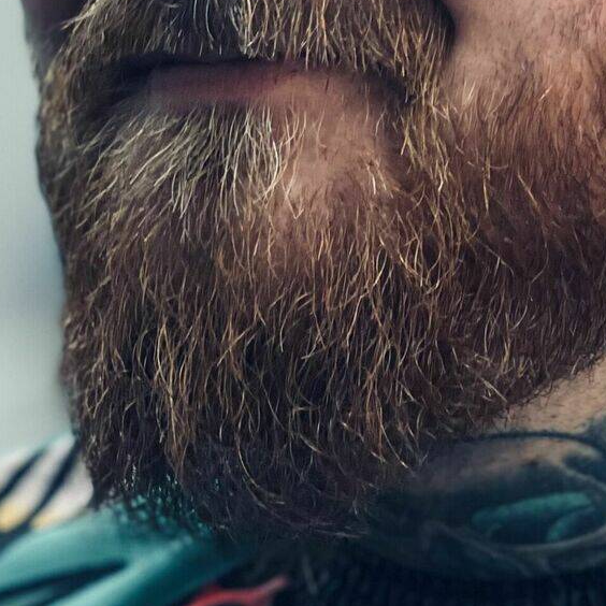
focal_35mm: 193
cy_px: 207
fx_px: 3823
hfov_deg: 9.0
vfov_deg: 9.1
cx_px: 490
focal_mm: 9
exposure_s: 1/50
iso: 160
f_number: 2.8
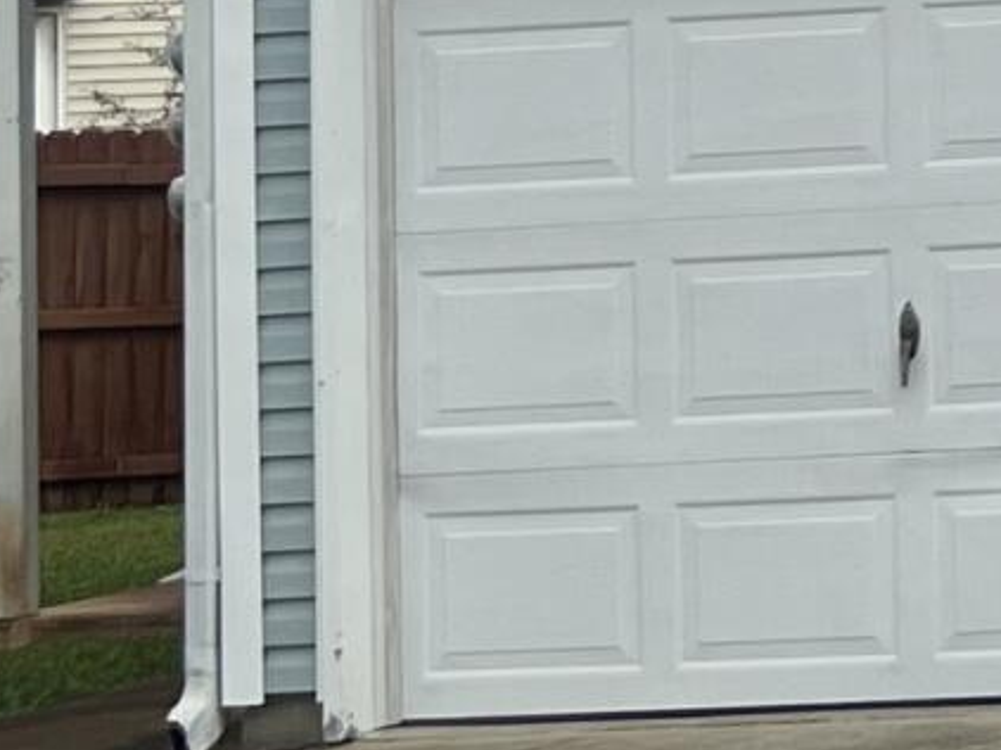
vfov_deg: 7.8
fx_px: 5347
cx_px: 2344
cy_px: -434
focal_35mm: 185
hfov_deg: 9.6
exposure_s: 1/4630
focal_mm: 5.7
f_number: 1.5
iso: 50
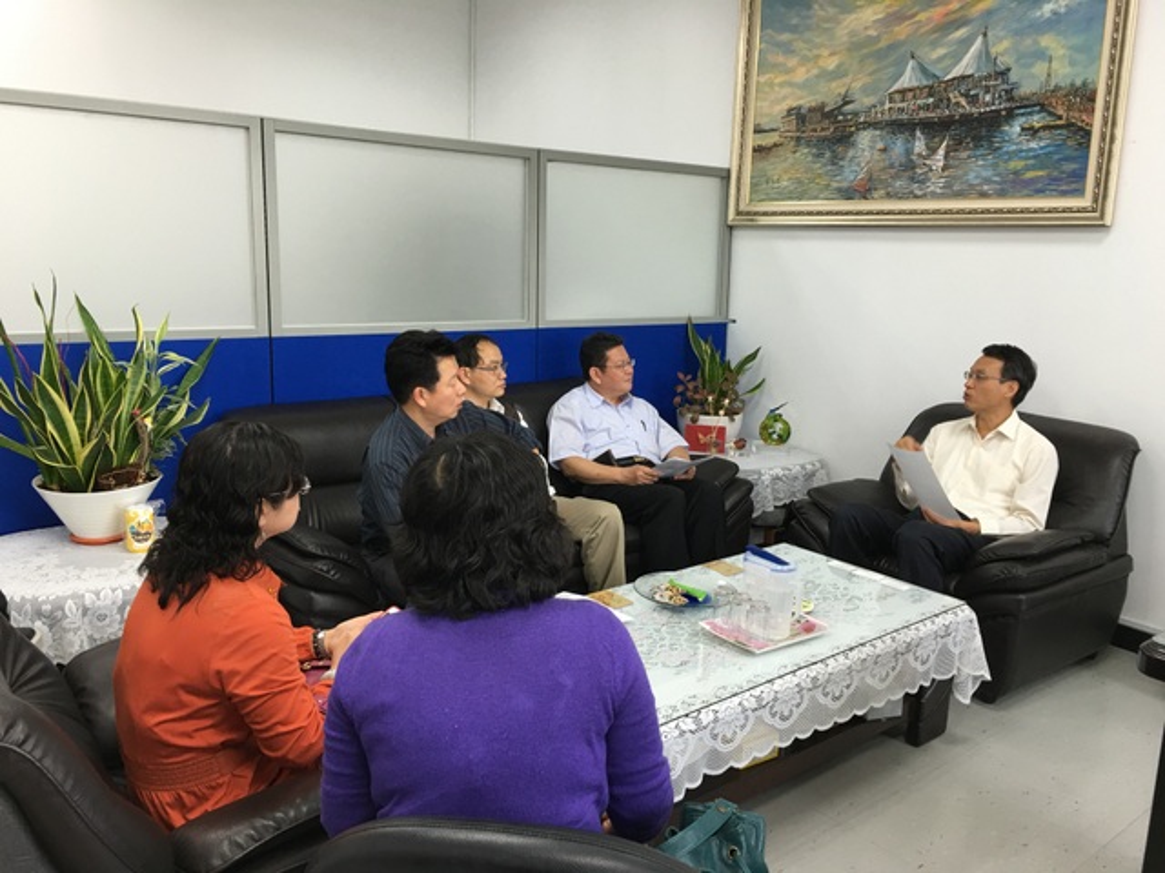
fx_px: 976
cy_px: 436
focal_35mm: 29
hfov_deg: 61.7
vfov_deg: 48.2
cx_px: 582
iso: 25
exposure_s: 1/15
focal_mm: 4.15
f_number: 2.2
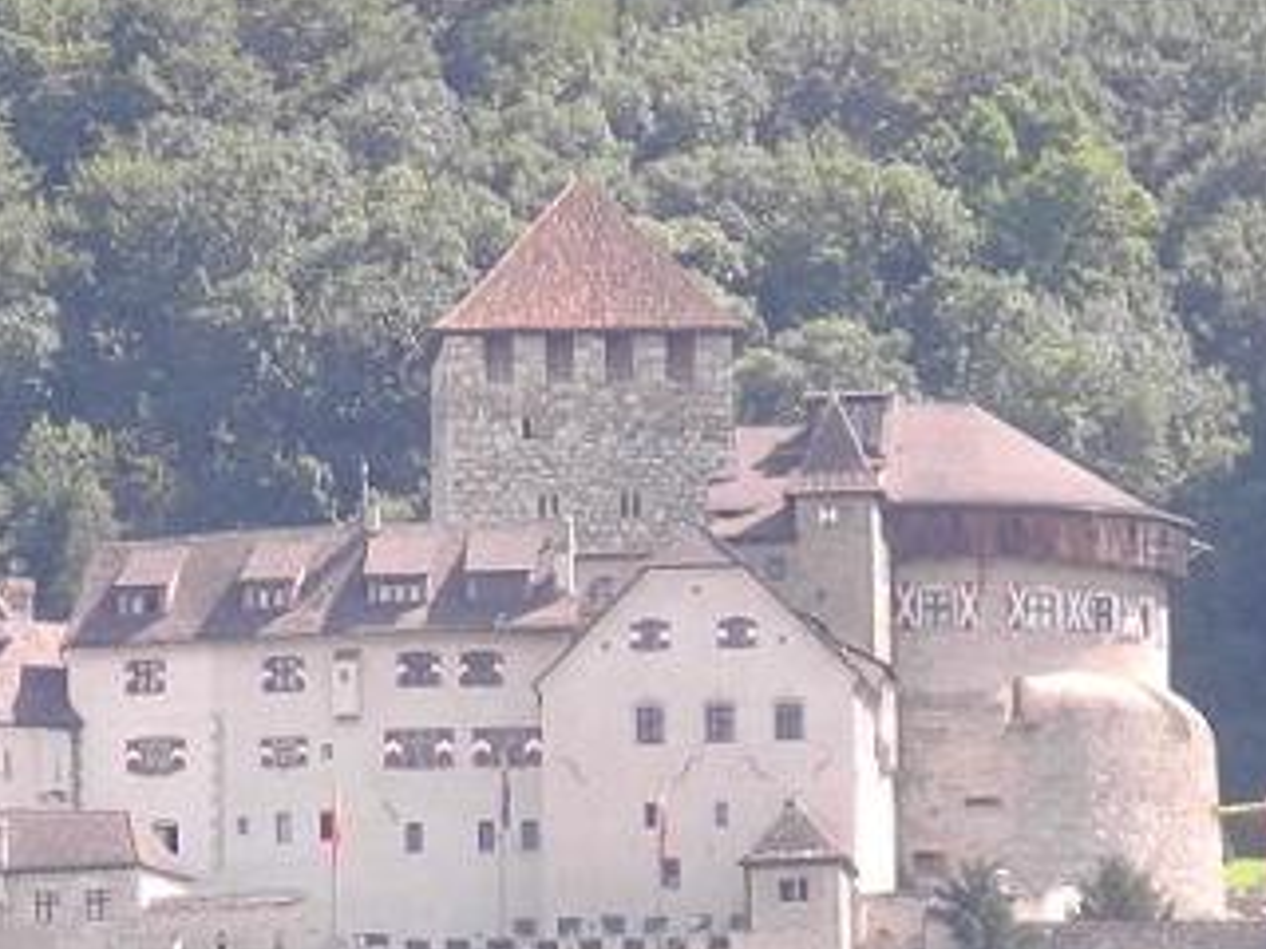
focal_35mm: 277
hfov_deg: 7.2
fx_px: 10131
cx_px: 617
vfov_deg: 5.4
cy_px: 708
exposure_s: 1/160
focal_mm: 37
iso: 100
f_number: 5.6
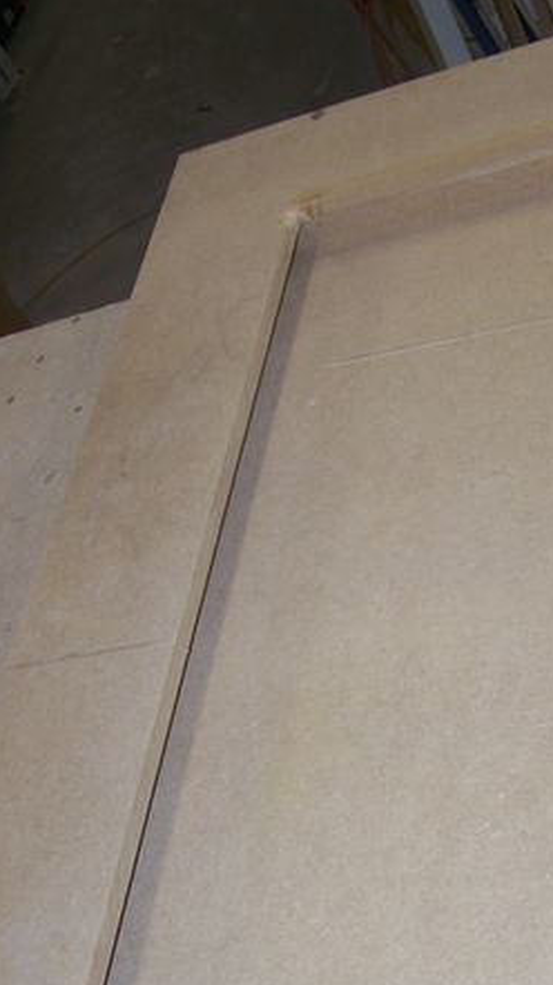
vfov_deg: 34.4
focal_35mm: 60
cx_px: 421
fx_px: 1567
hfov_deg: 19.9
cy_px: 691
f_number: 2.8
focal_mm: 6.3
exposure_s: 1/60
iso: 80
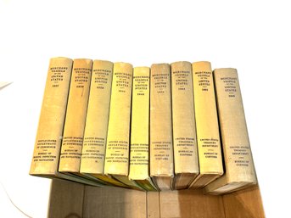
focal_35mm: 26
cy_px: 109
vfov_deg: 53.0
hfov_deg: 67.3
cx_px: 146
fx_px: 218
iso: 40
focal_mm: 5.96
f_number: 1.6
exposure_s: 1/120
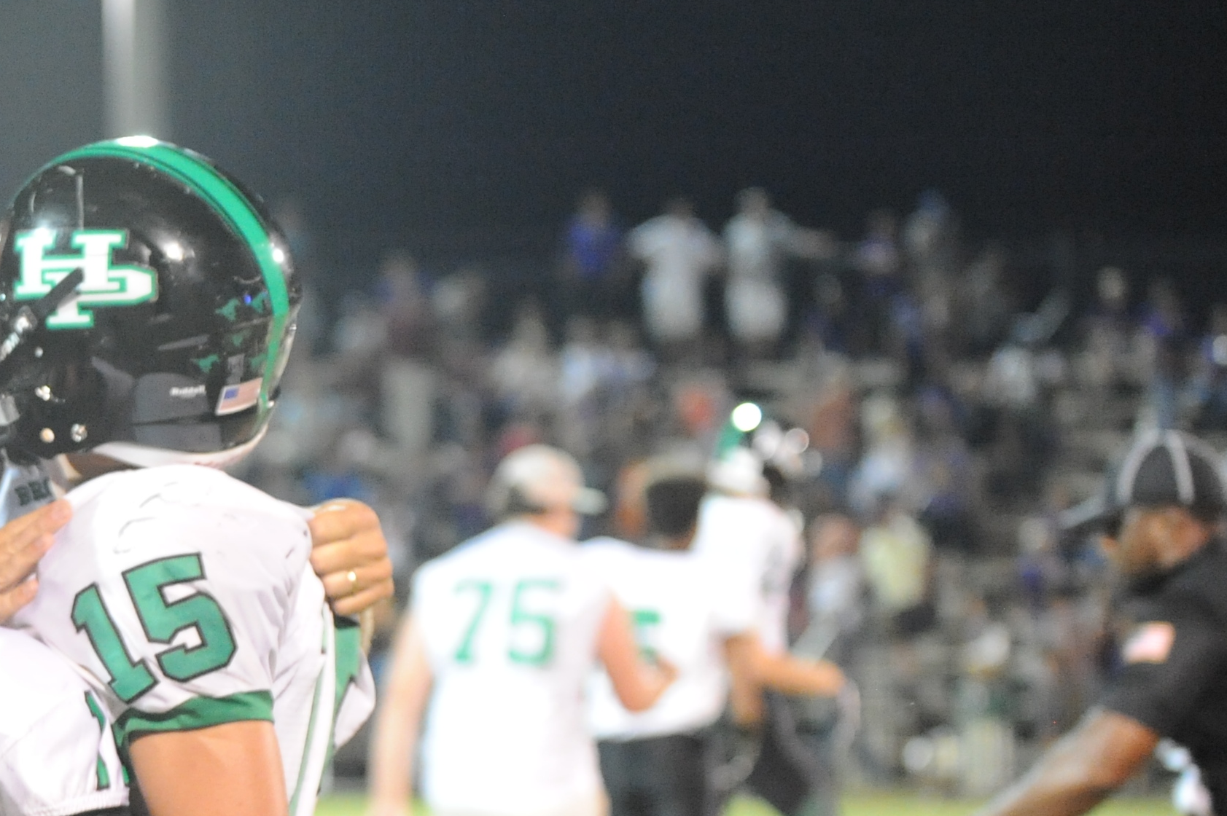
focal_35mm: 177
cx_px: -291
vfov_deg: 7.7
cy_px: 811
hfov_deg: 11.4
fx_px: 6029
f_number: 2.8
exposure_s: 1/250
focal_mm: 70
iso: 4000
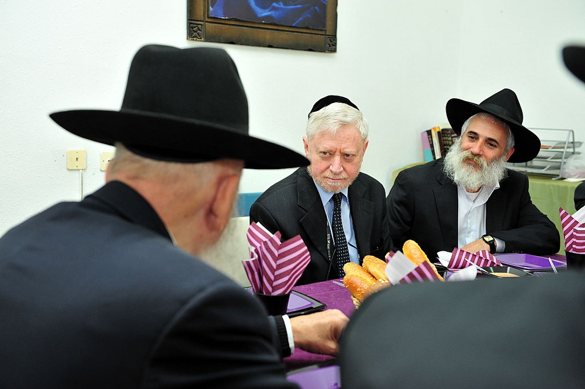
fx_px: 731
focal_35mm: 45
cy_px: 194
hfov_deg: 43.6
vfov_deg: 29.8
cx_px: 292
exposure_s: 1/160
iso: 1250
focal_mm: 45
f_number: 4.5
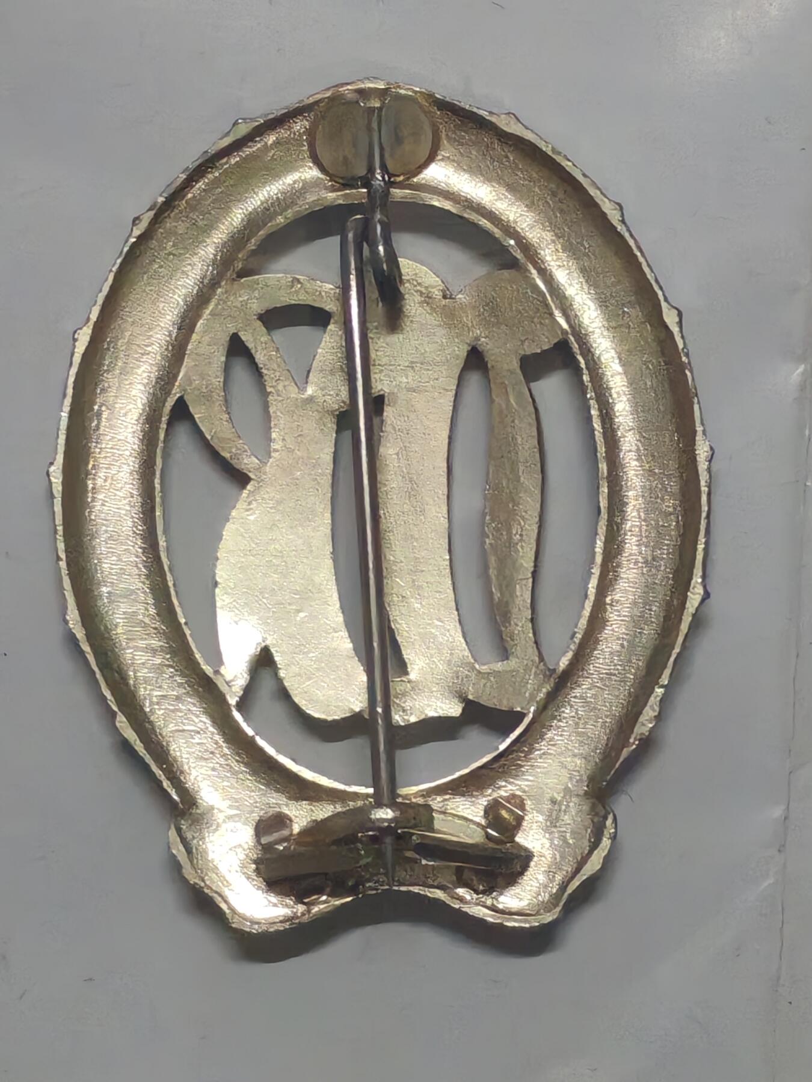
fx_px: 4629
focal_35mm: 148
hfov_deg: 10.0
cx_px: 406
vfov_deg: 13.3
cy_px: 541
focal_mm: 5.52
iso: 500
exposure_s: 1/50
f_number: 1.95
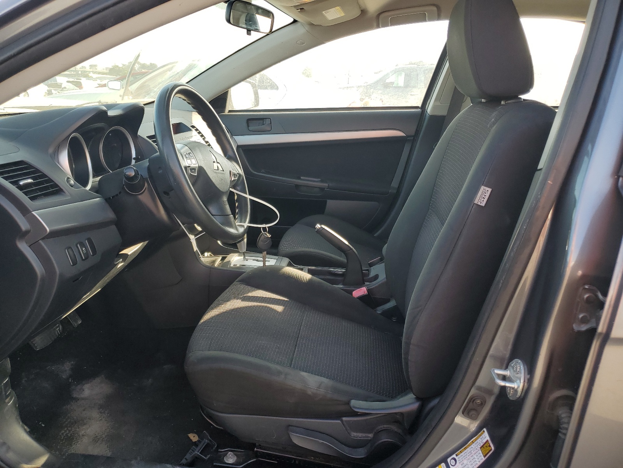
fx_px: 468
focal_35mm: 26
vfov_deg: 53.1
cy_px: 234
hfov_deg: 67.3
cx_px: 312
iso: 50
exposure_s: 1/312
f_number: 1.5
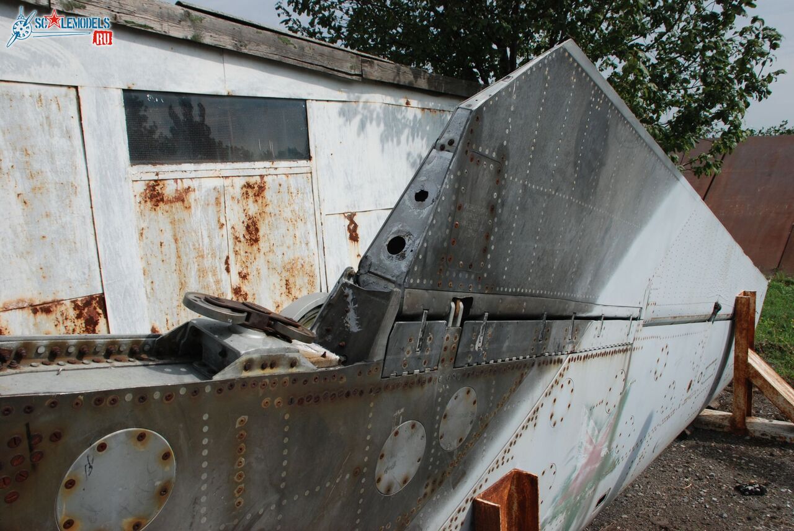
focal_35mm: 30
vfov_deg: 43.7
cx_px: 397
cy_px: 266
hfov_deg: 61.9
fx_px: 662
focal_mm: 20
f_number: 10
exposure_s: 1/400
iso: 200
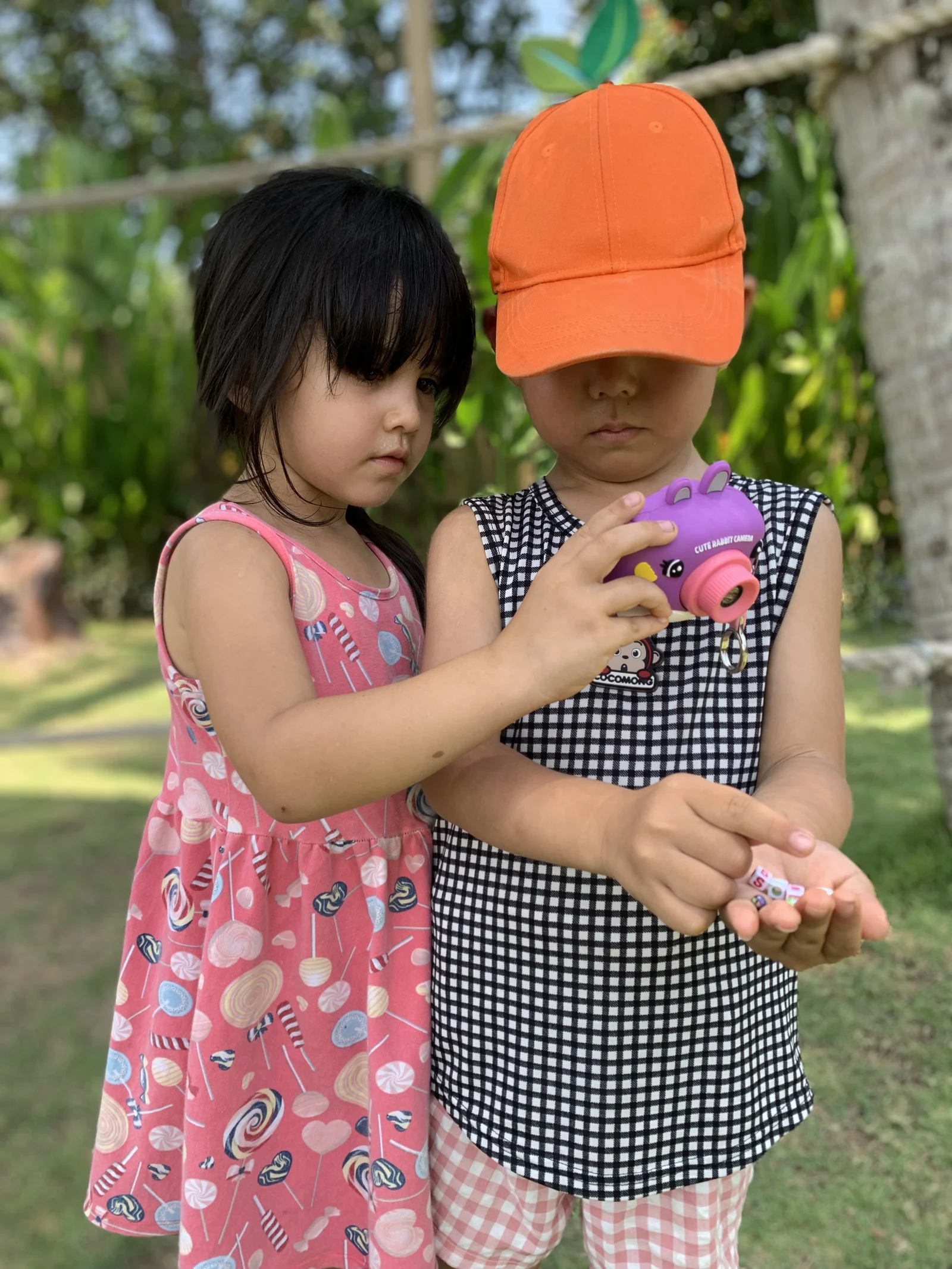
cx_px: 476
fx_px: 953
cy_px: 634
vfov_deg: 67.3
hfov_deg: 53.1
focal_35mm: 26
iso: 25
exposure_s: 1/297
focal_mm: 4.25
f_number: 1.8
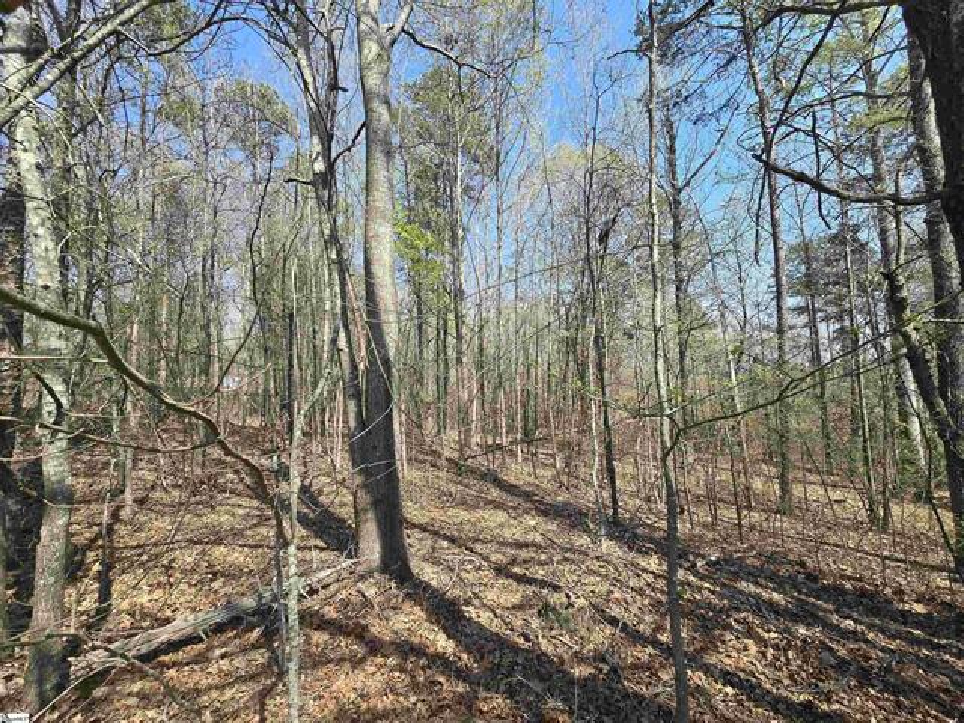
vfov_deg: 89.9
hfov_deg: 106.2
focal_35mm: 13
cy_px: 362
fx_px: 362
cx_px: 482
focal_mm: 2.2
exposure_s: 1/944
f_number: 2.2
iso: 50
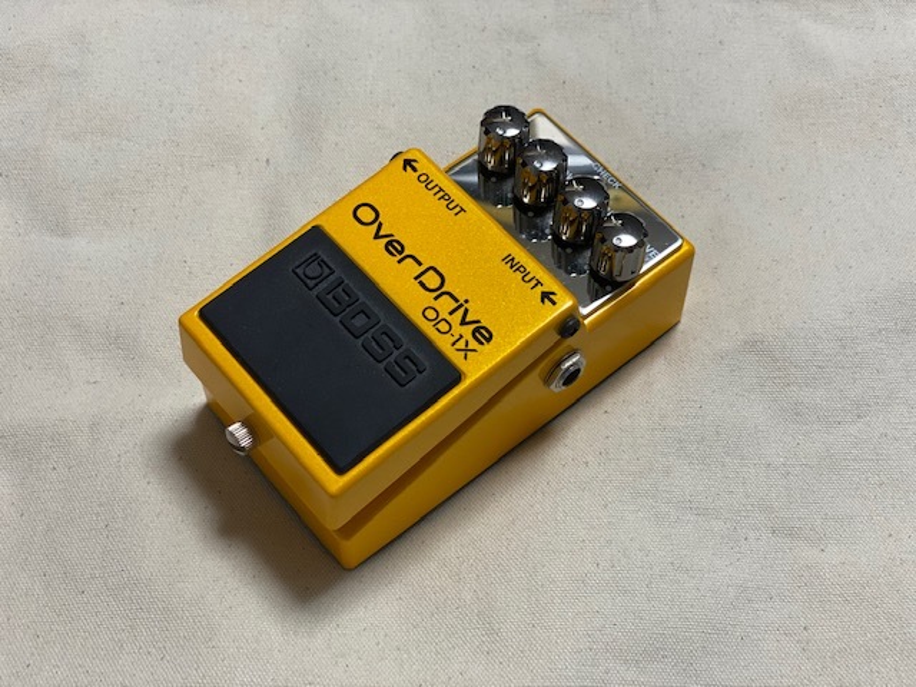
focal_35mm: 52
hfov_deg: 36.8
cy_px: 344
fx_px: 1376
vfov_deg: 28.0
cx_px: 458
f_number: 2
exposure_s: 1/100
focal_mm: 6
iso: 125
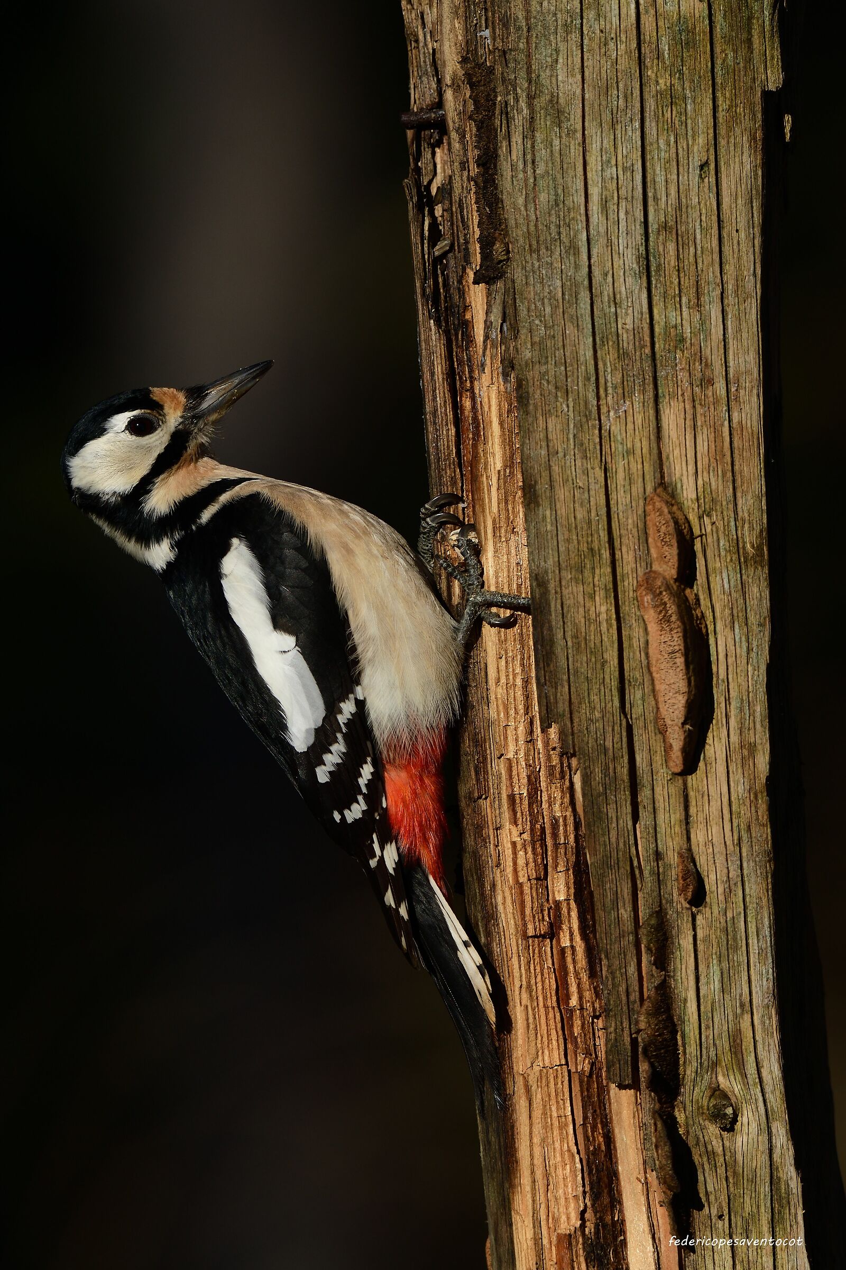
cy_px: 635
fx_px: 21148
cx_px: 423
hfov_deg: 2.3
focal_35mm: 600
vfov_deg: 3.4
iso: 110
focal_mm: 400
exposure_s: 1/800
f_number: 8
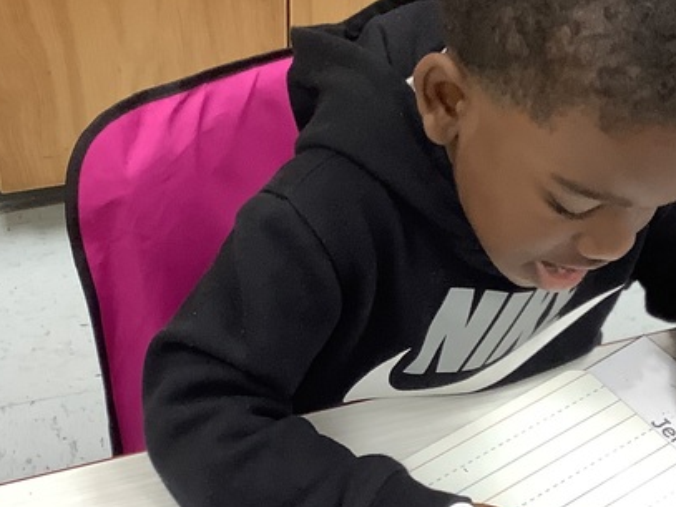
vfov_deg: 18.9
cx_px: 375
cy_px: 316
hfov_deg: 25.0
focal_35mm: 78
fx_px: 1523
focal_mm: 3.3
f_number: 2.4
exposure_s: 1/60
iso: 160
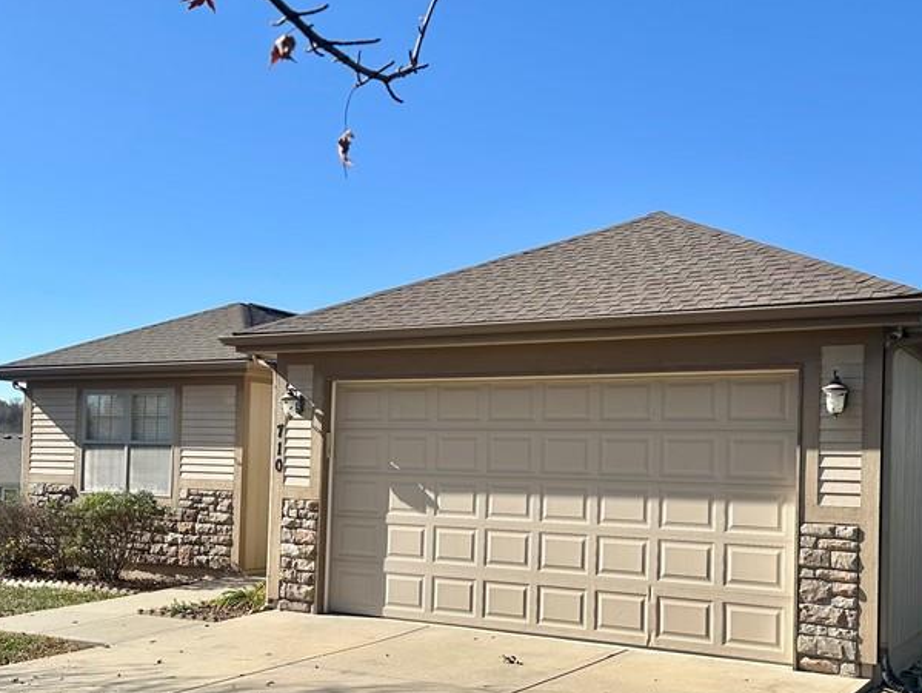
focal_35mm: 41
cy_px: 457
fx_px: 1093
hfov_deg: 45.7
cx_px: 474
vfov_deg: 34.9
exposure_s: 1/4762
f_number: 1.78
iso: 80
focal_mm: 6.86
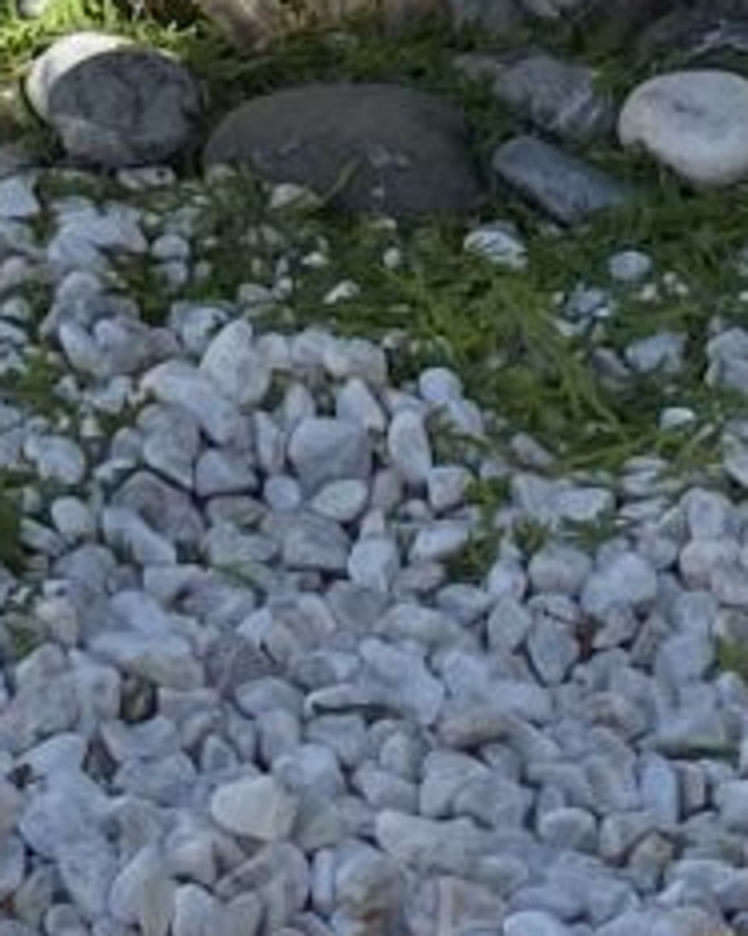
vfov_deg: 8.5
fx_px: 5760
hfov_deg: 7.4
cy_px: -1328
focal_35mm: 208
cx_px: 208
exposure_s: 1/3300
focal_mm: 4.25
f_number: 1.8
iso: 32
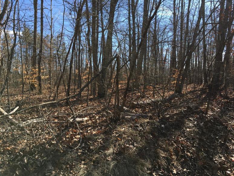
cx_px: 117
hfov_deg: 61.7
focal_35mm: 29
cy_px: 88
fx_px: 196
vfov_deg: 48.2
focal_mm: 4.15
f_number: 2.2
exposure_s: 1/615
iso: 25
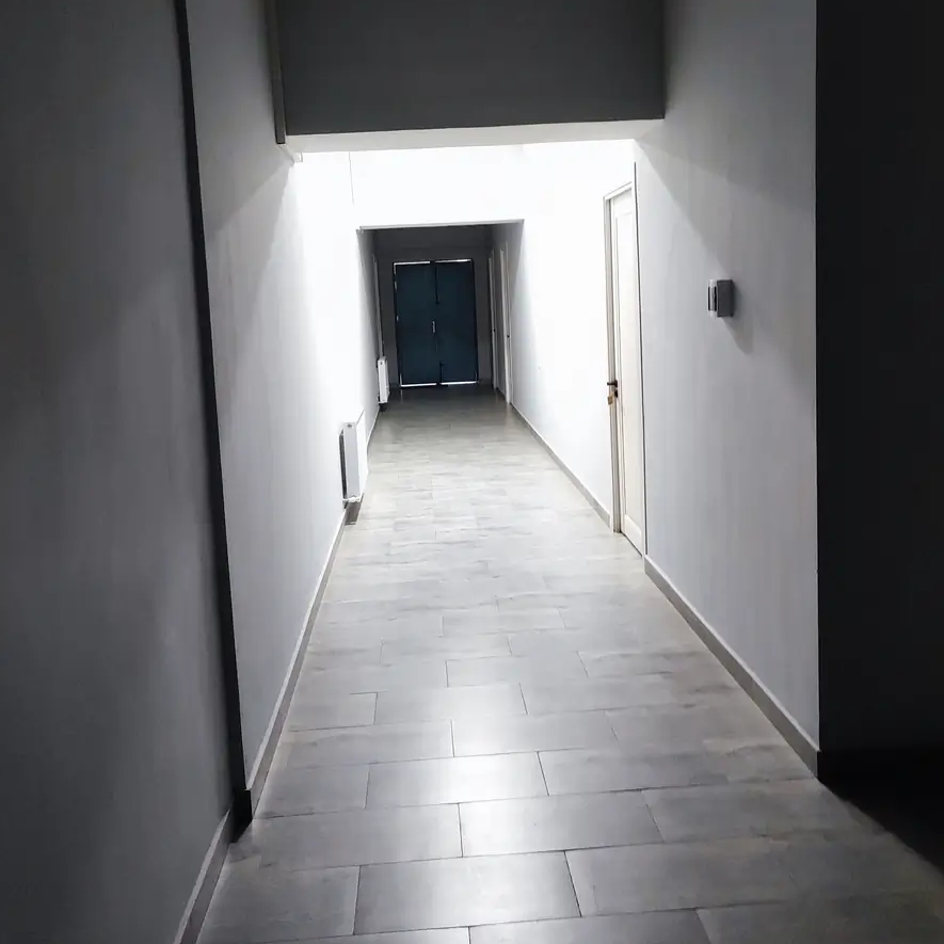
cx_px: 471
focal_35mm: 30
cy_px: 396
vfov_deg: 53.8
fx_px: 926
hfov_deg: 54.0
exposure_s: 1/30
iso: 1369
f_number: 1.79
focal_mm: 4.7
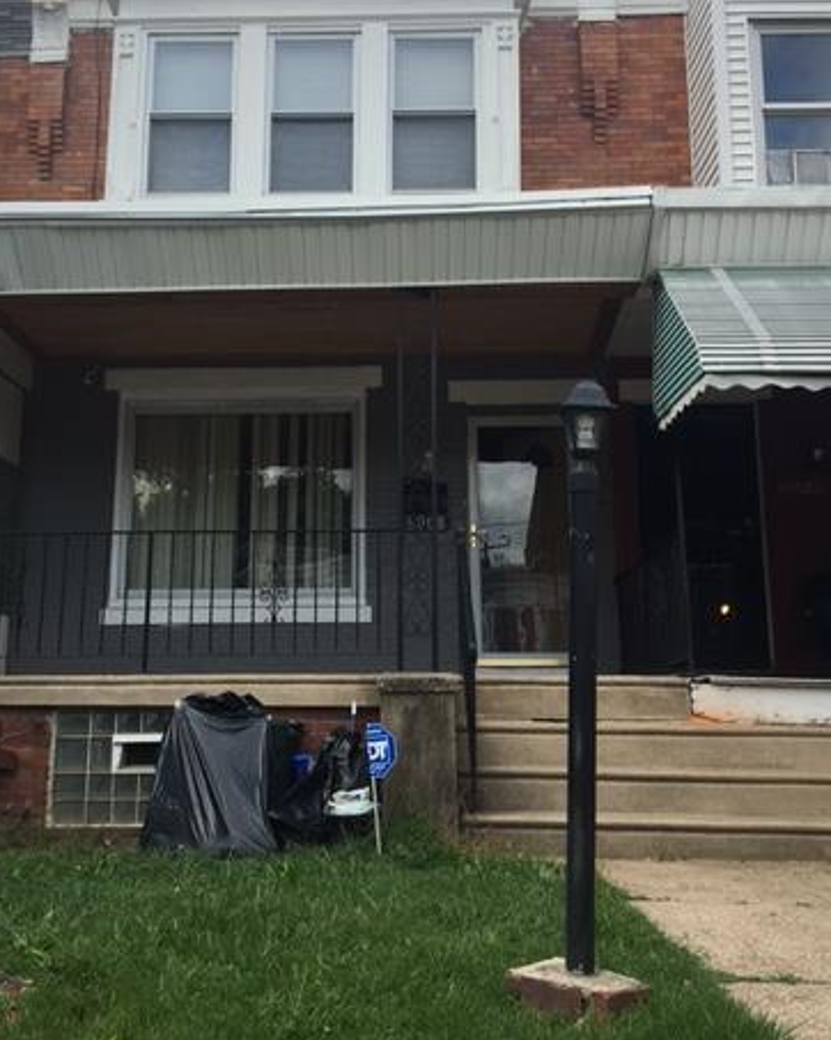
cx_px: 356
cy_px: 438
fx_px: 1231
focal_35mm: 40
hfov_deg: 37.2
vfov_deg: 45.7
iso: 25
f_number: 2.2
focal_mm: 4.15
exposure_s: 1/1068
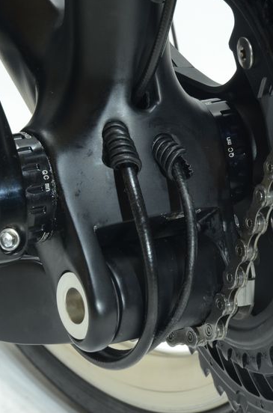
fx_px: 6211
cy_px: 164
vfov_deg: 3.8
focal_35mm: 543
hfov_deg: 2.5
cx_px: 136
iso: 800
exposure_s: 1/2.5
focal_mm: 250
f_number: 22
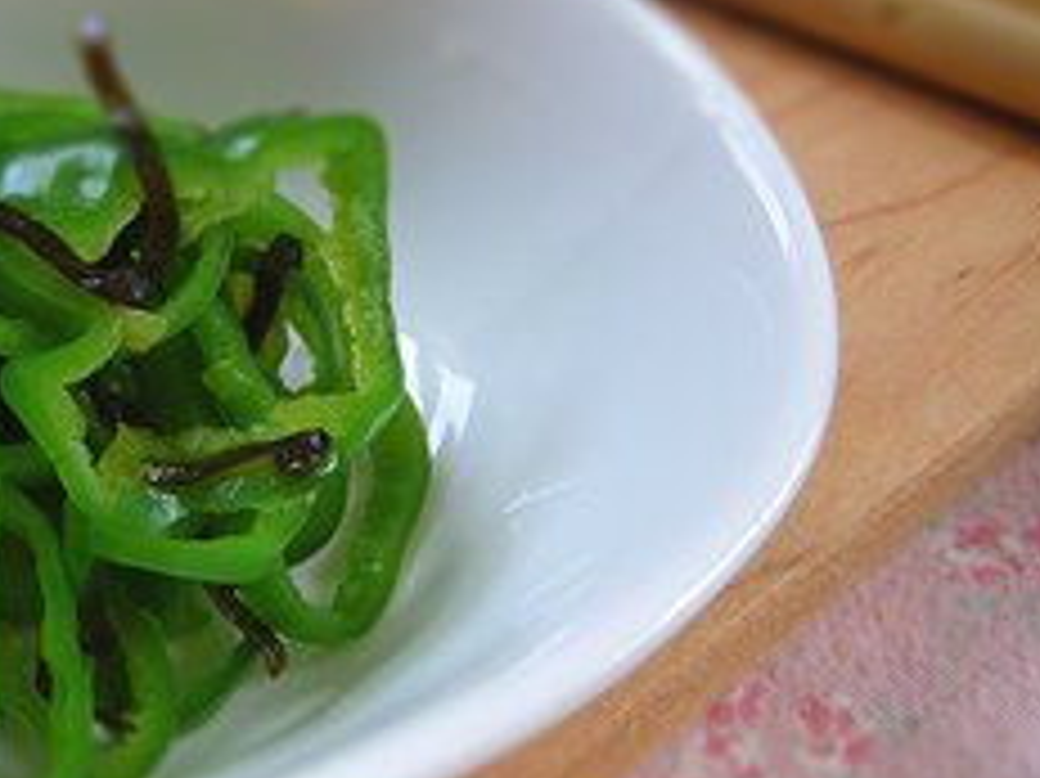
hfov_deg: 31.6
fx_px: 1772
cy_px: 360
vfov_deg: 24.8
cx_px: 167
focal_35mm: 59
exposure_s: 1/50
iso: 320
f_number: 3.8
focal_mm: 6.1
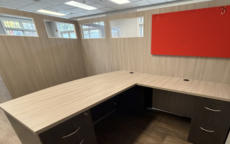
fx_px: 119
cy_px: 97
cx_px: 143
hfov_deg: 86.3
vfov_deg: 60.6
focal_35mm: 19
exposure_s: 1/60
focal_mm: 2.22
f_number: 2.2
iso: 500
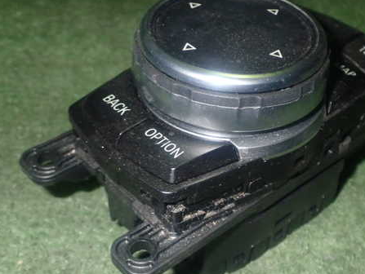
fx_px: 623
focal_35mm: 59
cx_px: 216
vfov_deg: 24.9
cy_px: 140
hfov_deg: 32.6
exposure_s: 1/40
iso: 800
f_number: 9
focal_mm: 7.84
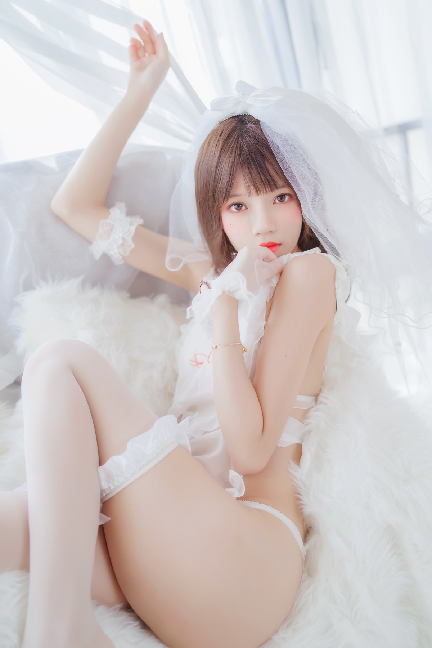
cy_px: 324
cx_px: 216
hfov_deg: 37.9
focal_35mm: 35
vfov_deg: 54.4
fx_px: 630
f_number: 2
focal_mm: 35
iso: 200
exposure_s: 1/200
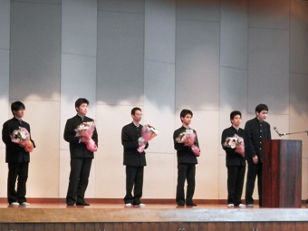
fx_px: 1139
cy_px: 126
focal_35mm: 128
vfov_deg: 11.6
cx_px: 150
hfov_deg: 15.4
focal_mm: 17.3
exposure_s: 1/10
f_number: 4.9
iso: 400
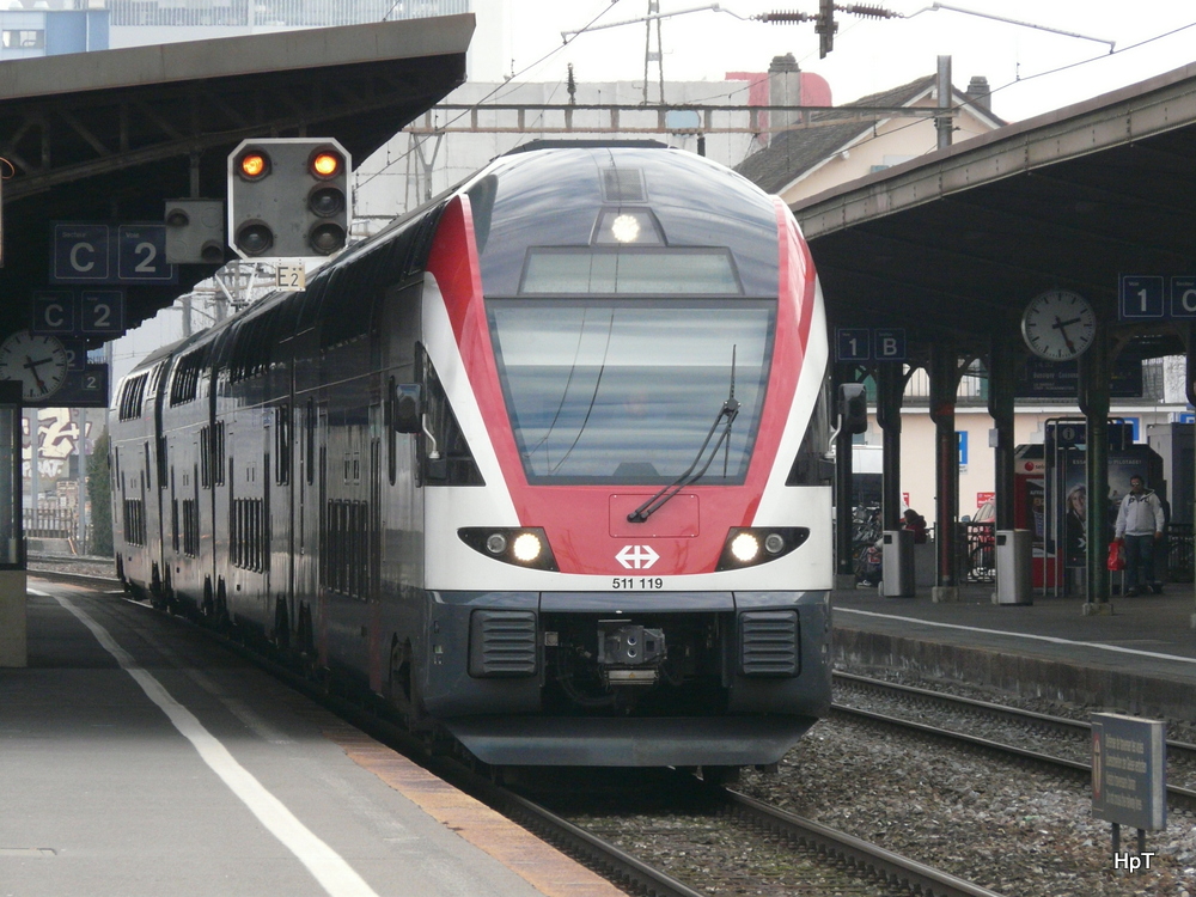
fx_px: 8879
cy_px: 448
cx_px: 598
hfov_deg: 7.7
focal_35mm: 257
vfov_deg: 5.8
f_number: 4
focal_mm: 42.2
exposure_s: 1/320
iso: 250
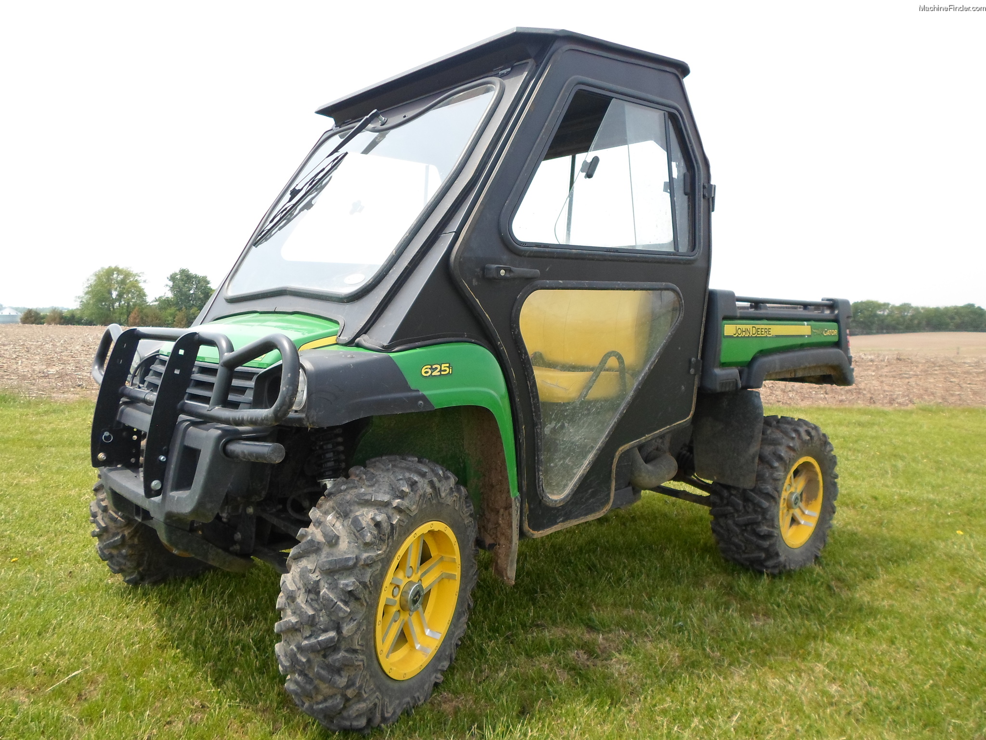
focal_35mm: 25
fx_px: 712
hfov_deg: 69.4
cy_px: 370
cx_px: 493
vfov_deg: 54.9
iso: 80
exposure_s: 1/750
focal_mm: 4.5
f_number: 2.5
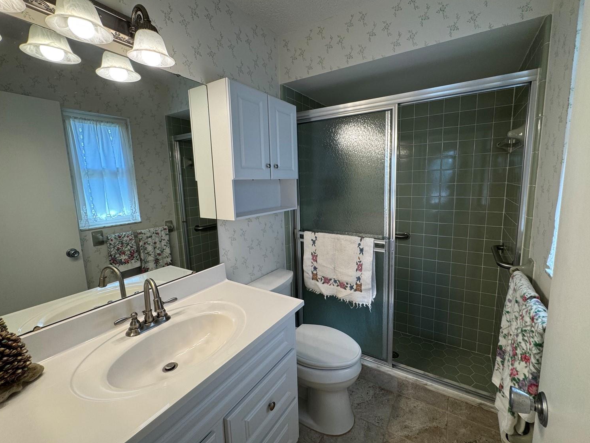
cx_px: 313
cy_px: 214
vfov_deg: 81.7
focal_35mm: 15
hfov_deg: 98.0
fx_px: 256
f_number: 2.2
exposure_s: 1/120
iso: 100
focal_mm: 2.22
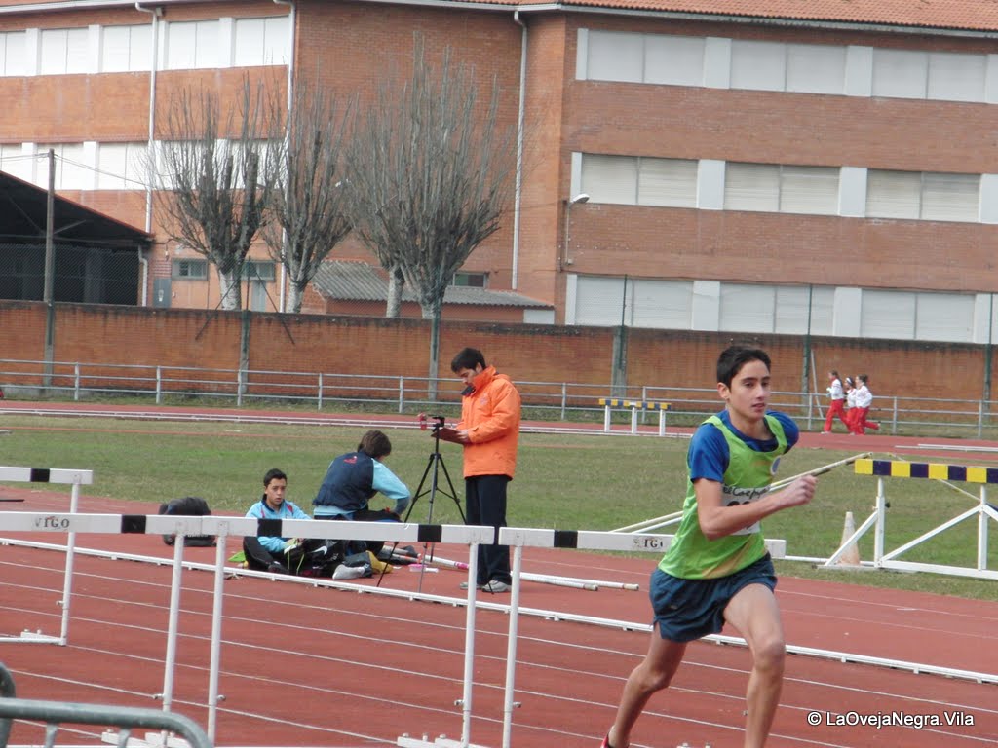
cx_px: 499
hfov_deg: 9.2
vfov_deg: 6.9
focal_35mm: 214
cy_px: 374
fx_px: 6170
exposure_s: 1/320
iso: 200
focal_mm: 37.9
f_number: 4.4
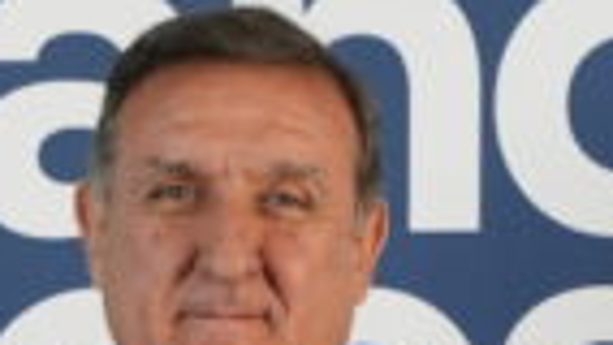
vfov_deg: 8.9
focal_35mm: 133
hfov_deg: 16.0
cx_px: 99
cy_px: 530
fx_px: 2163
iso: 800
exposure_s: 1/160
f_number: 4
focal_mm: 43
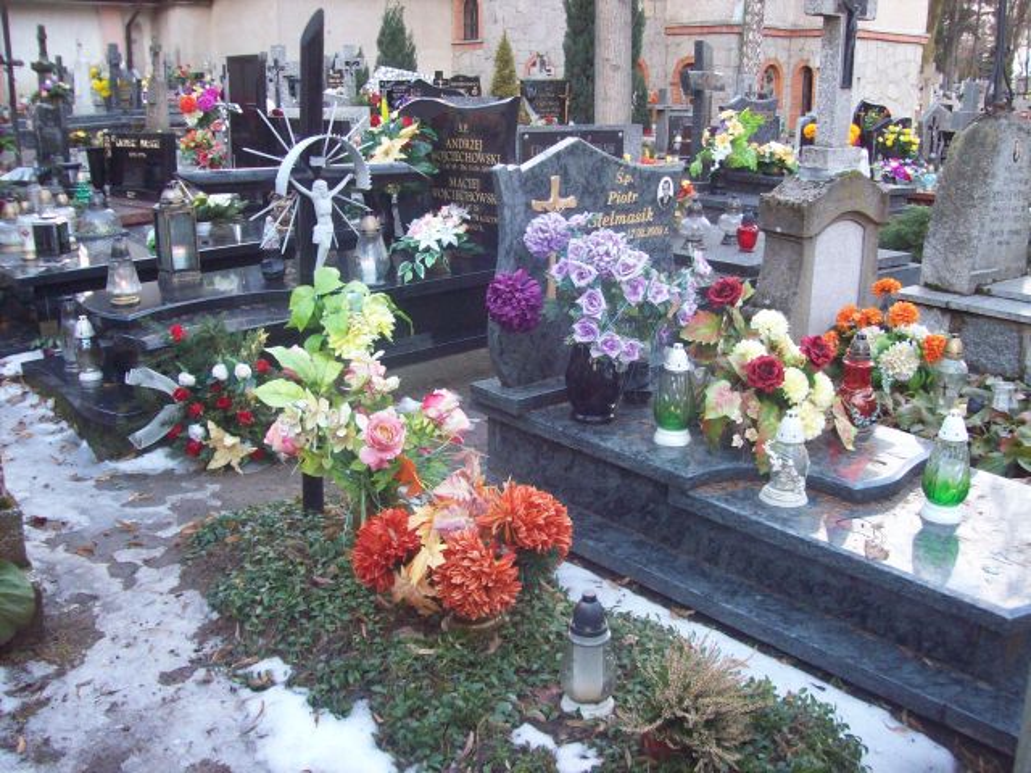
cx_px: 516
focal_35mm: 36
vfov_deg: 39.7
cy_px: 386
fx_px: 1072
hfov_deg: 51.4
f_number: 2.7
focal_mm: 6
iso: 200
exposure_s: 1/120
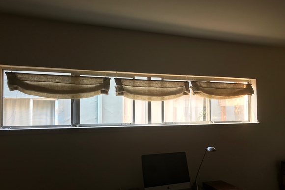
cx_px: 140
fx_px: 237
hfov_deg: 61.9
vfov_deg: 43.5
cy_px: 105
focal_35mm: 30
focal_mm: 3.99
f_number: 1.8
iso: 25
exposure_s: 1/60
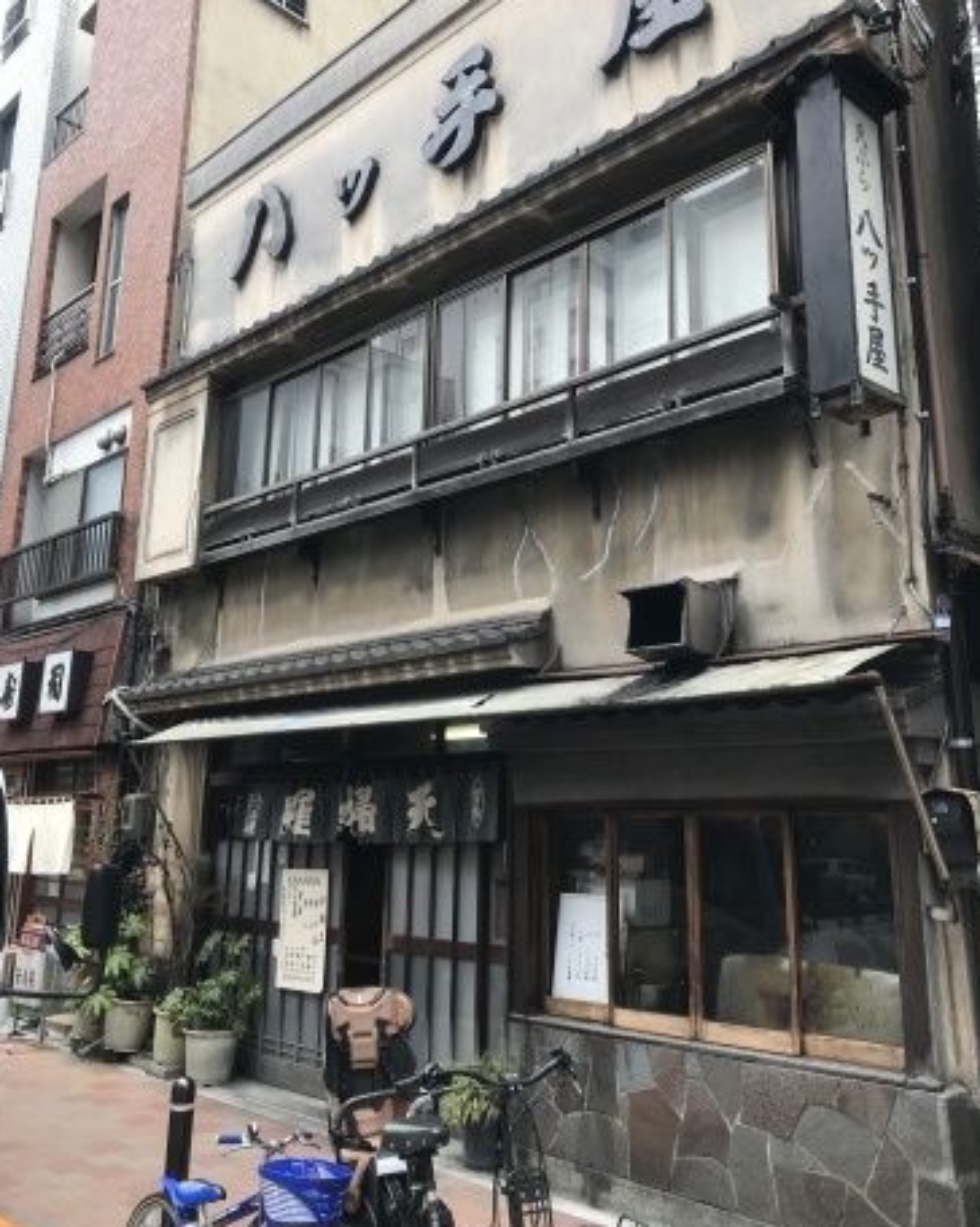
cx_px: 489
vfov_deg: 58.8
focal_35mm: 30
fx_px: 1089
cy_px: 581
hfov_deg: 48.4
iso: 20
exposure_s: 1/319
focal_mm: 3.99
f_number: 1.8
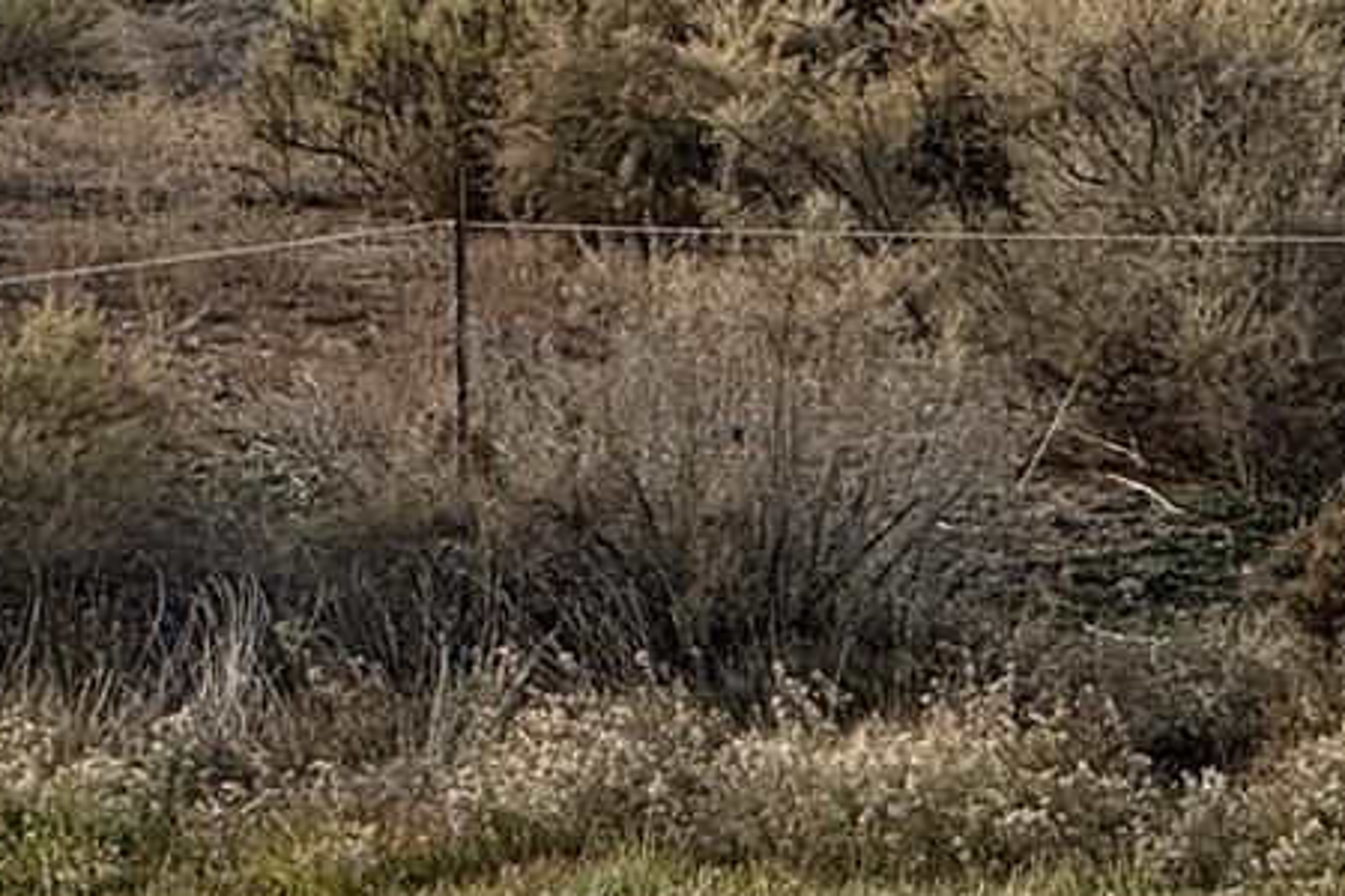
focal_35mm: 568
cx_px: -475
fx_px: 21219
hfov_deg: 3.6
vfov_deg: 2.4
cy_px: -1027
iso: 64
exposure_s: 1/2146
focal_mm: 15.66
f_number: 2.8
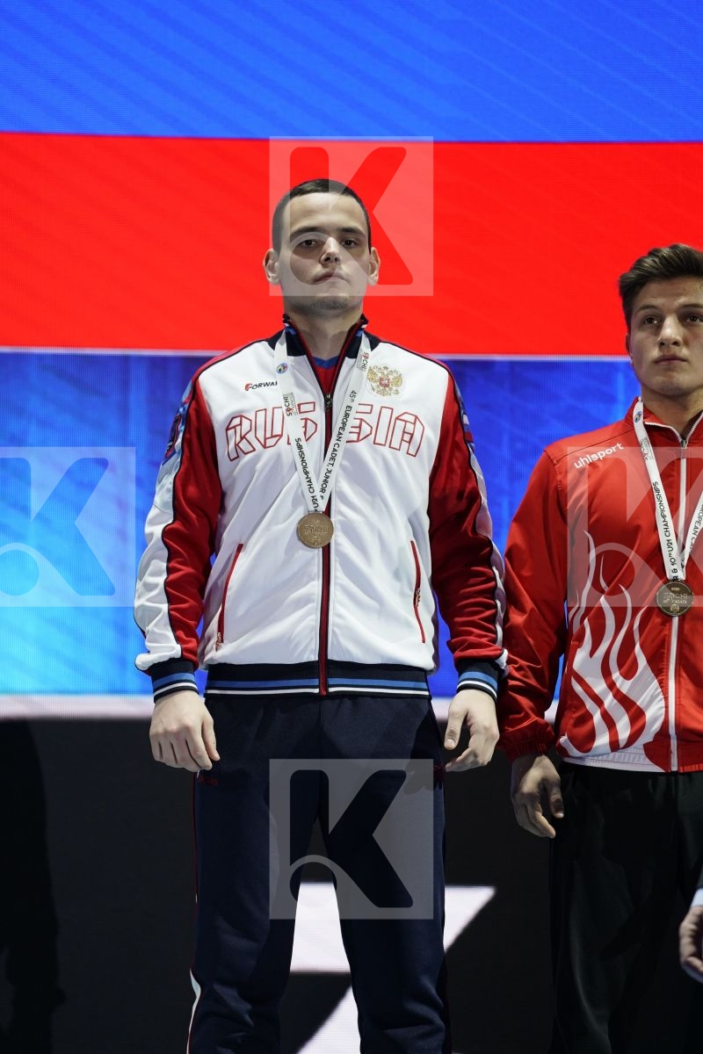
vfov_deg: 10.3
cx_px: 352
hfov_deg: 6.9
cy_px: 527
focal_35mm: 200
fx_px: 5858
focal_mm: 200
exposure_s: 1/250
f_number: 2.8
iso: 320
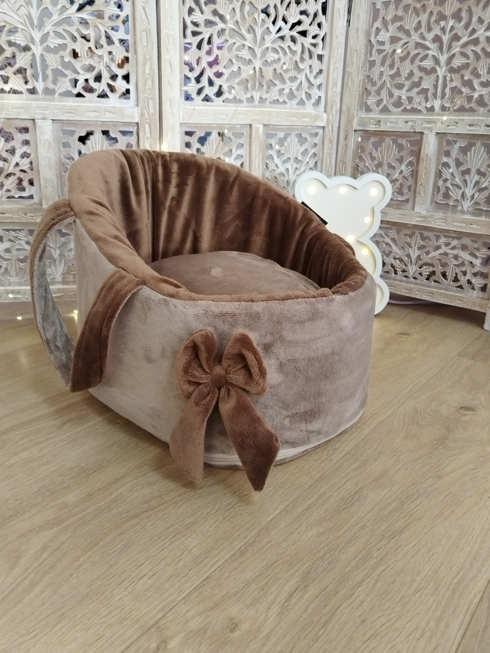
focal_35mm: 27
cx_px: 241
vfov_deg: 65.3
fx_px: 510
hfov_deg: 51.4
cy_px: 319
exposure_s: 1/50
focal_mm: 4.95
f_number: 1.9
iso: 800
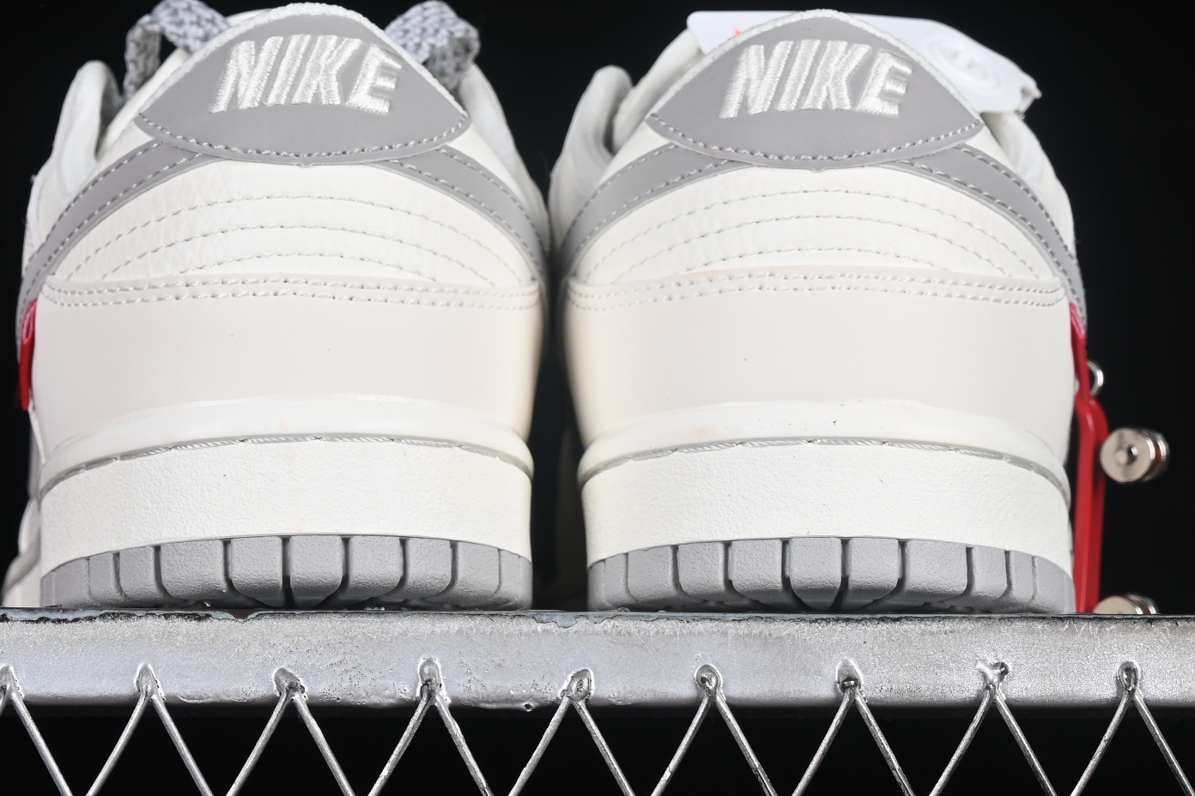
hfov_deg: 13.7
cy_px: 133
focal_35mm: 150
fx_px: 4979
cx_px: 562
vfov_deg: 9.1
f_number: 8
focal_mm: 50
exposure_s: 1/80
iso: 160
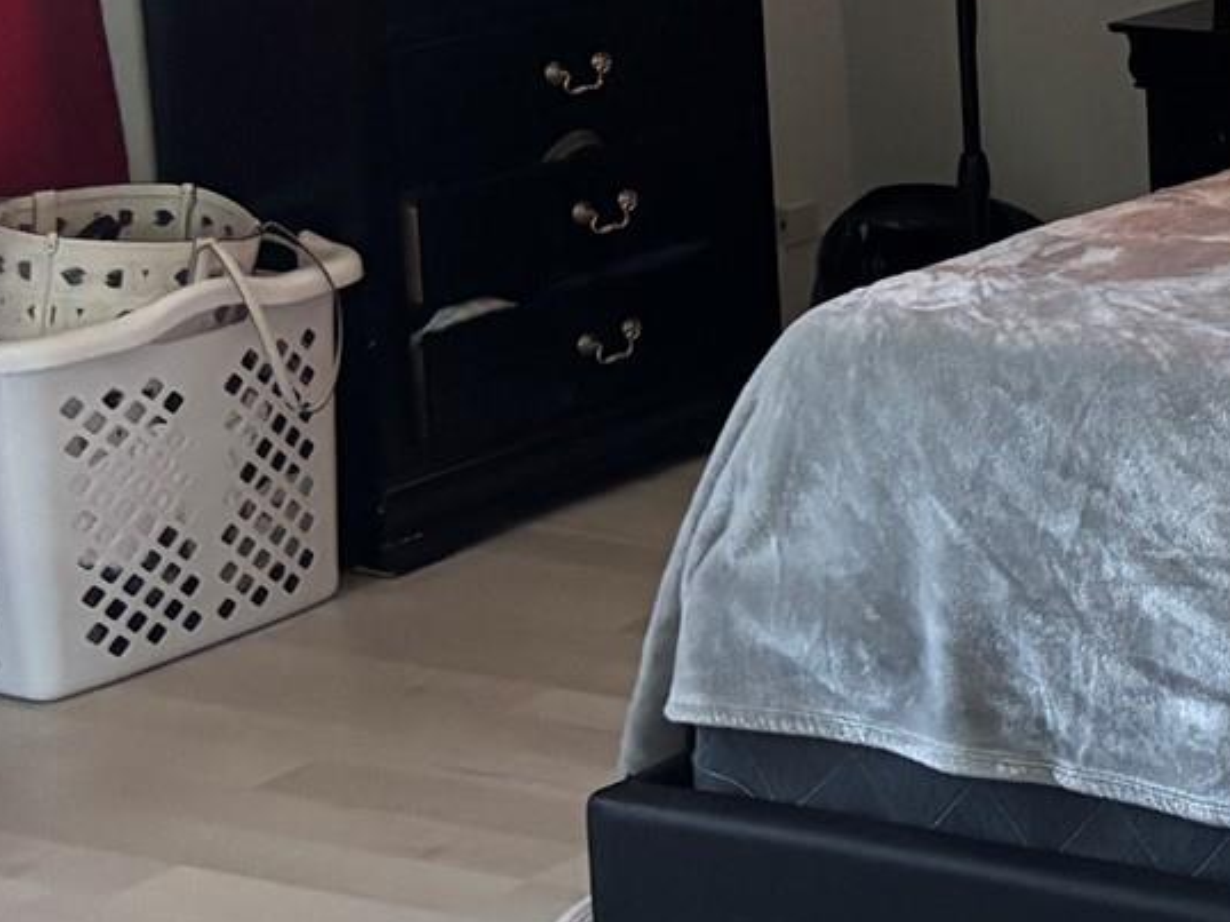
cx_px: 2032
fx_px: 3516
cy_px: -57
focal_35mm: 99
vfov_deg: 14.6
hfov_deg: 17.2
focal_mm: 5.96
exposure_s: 1/40
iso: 500
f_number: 1.6
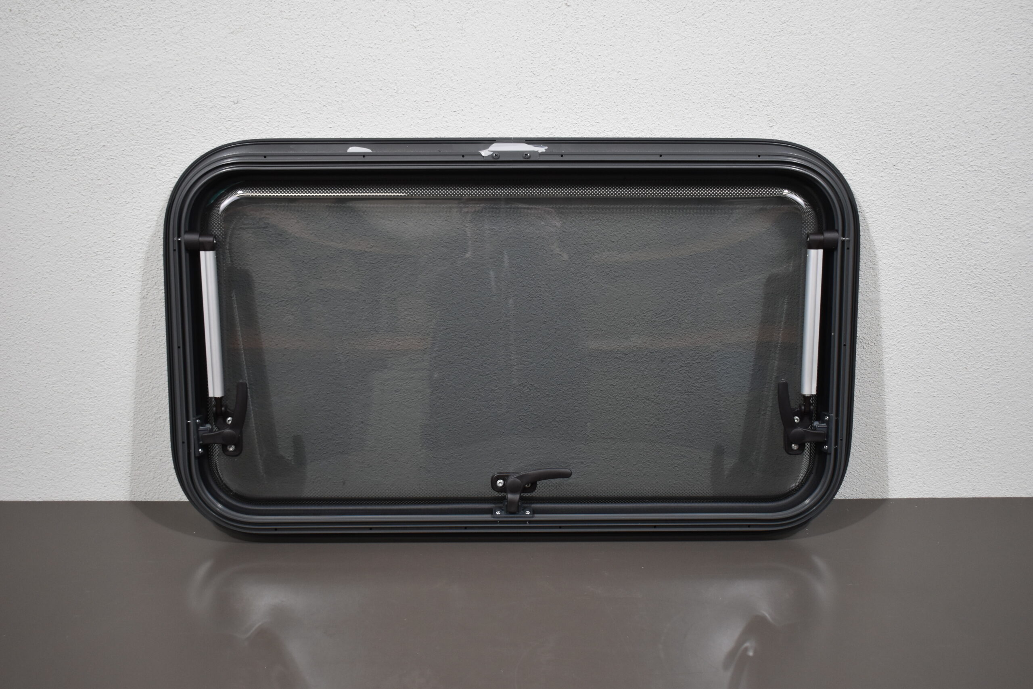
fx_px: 1248
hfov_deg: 45.0
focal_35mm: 44
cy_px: 344
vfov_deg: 30.9
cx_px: 516
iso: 800
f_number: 4.2
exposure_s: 1/160
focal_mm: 29
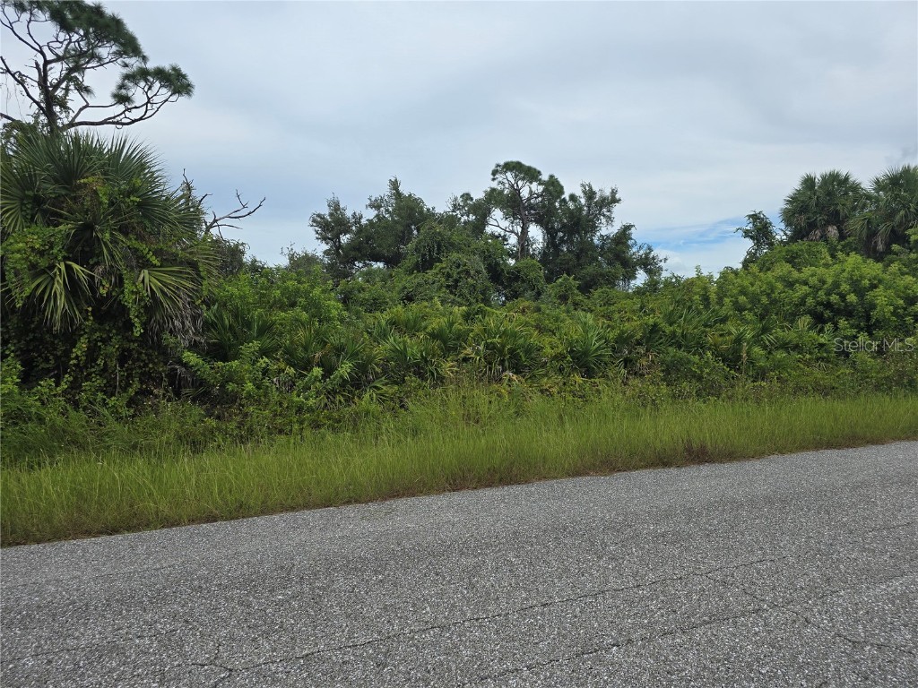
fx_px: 610
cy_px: 344
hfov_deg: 73.9
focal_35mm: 23
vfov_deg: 58.9
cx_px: 459
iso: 12
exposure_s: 1/924
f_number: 1.7
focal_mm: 6.3
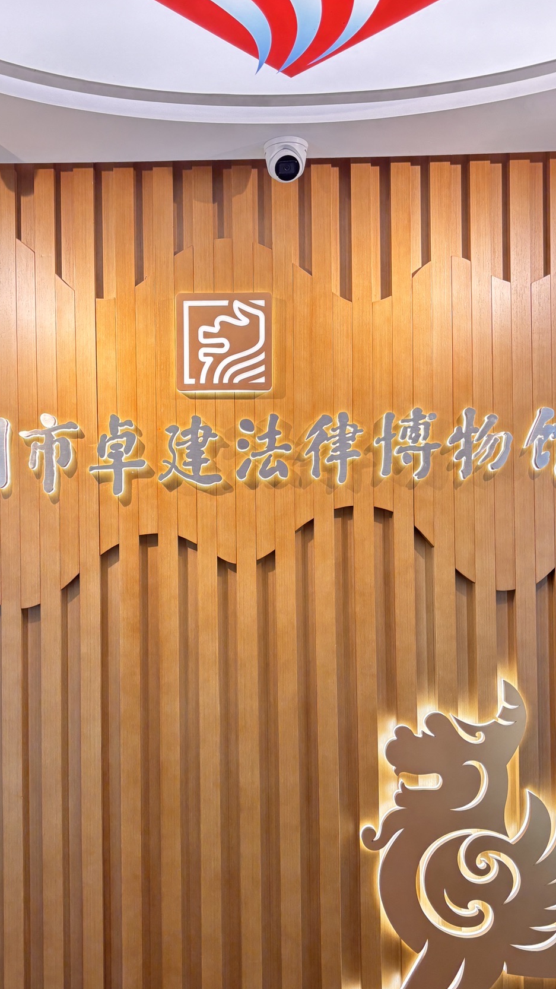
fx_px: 891
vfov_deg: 57.9
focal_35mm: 34
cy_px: 543
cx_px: 210
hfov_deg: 34.5
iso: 125
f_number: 1.6
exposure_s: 1/50
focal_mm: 5.96
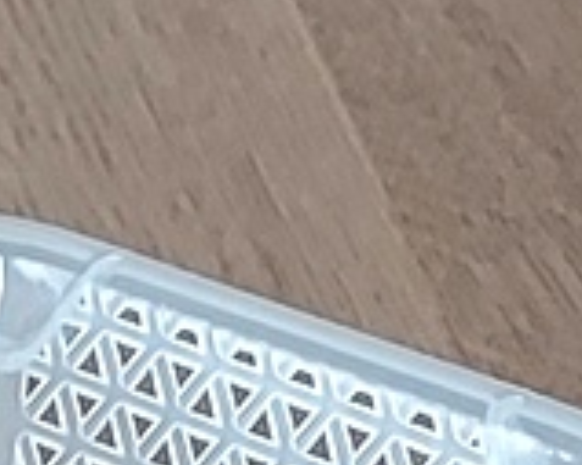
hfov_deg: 15.4
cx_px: -205
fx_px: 2031
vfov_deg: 12.2
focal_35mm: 118
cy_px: 784
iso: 400
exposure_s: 1/60
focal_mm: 4.6
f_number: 1.8
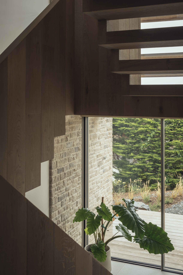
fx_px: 343
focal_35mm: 45
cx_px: 92
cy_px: 138
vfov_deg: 43.6
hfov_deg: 29.9
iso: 400
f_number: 8
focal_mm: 45
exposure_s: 1/8
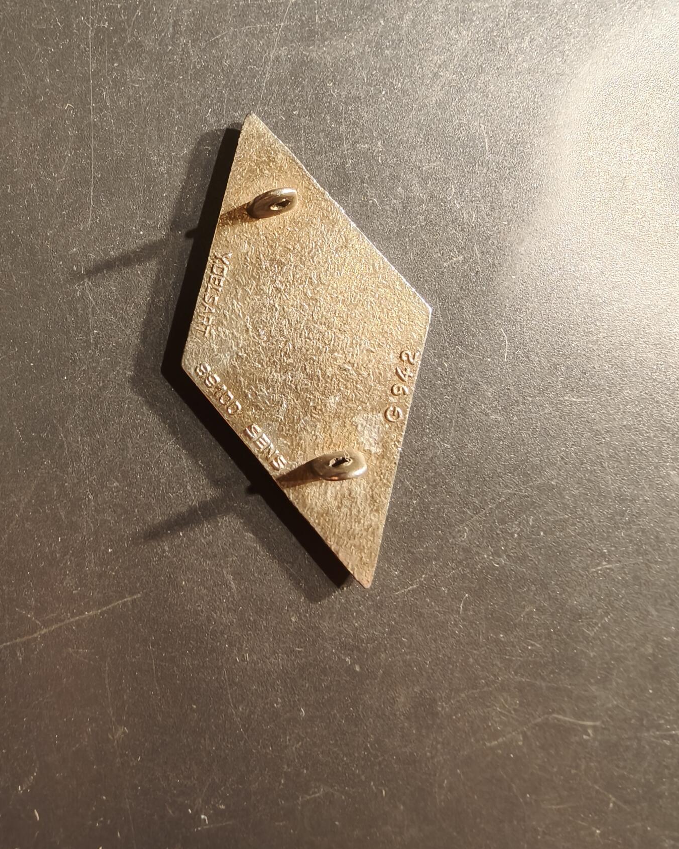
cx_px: 339
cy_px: 436
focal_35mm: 24
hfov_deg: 58.8
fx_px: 603
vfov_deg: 70.3
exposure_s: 1/50
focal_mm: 2.32
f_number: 2
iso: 800
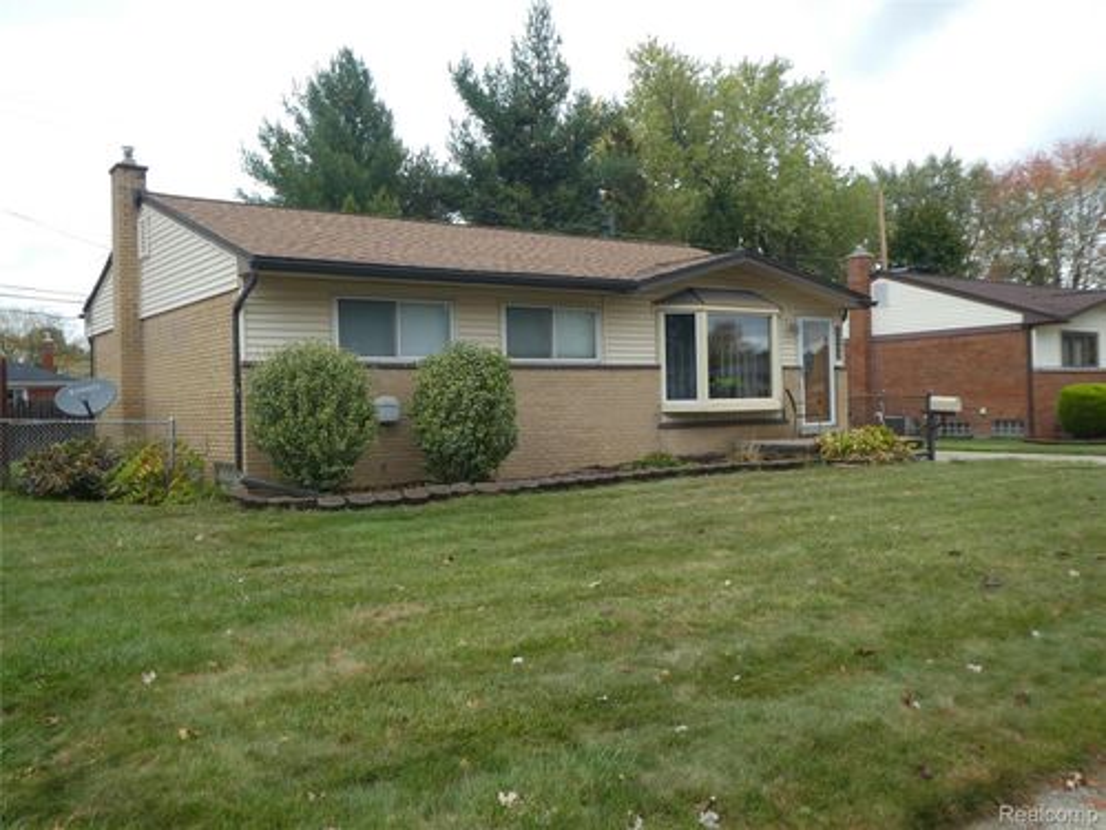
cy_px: 415
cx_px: 553
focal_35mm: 31
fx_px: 990
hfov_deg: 58.4
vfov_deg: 45.4
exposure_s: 1/160
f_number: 3.5
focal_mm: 5.4
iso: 80
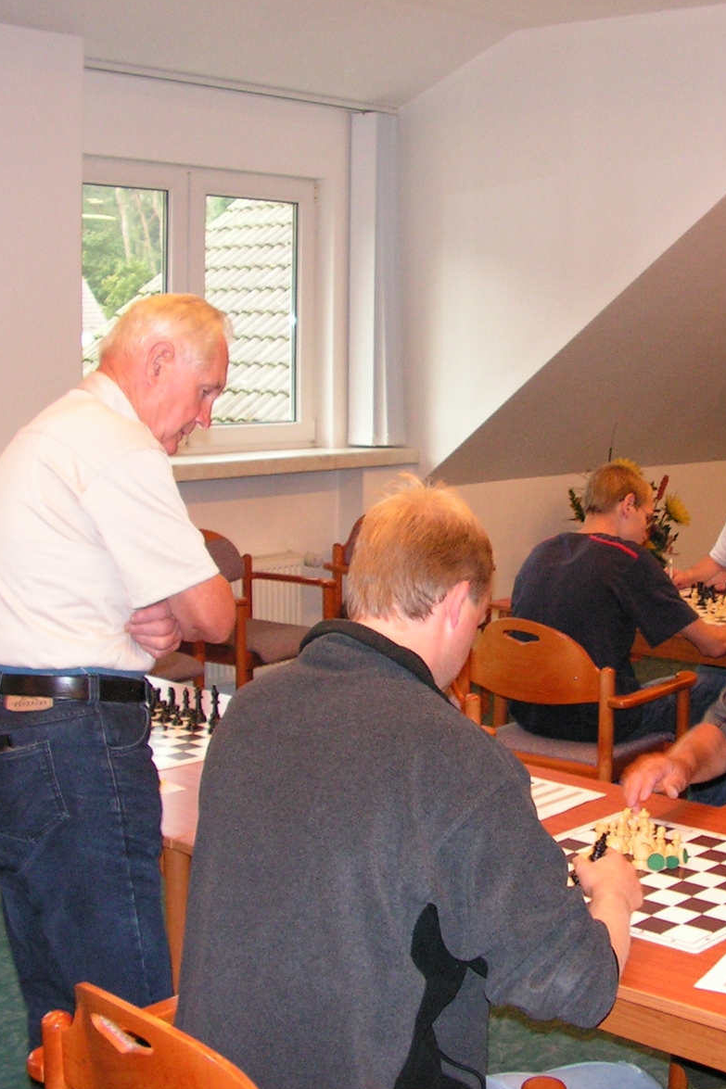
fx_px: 1543
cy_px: 551
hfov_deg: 26.1
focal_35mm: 51
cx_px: 544
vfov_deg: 38.9
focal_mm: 6
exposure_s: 1/40
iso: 200
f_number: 3.2
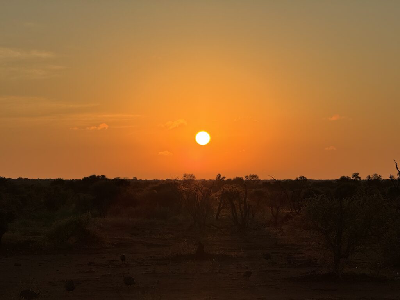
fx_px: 1387
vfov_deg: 12.3
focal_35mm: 120
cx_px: 200
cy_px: 150
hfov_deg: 16.4
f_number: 2.8
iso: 50
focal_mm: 15.66
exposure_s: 1/2817
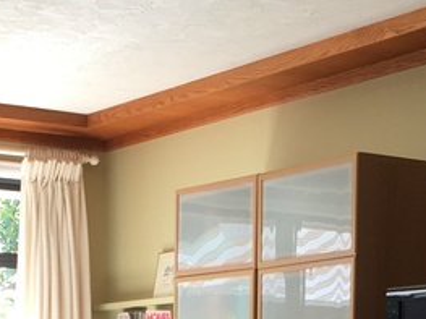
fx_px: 1390
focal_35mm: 113
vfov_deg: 12.1
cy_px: 557
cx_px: 139
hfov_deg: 17.4
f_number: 2.2
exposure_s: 1/40
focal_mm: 4.15
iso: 25
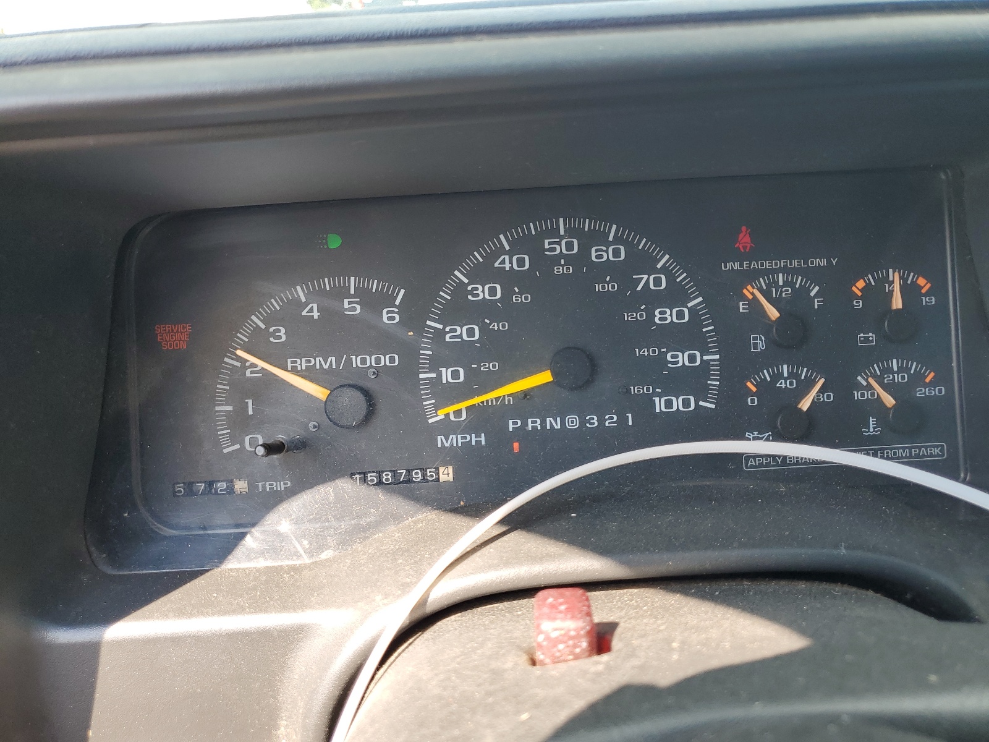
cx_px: 494
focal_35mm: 26
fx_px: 743
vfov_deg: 53.1
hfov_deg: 67.3
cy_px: 371
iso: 50
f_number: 1.5
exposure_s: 1/250
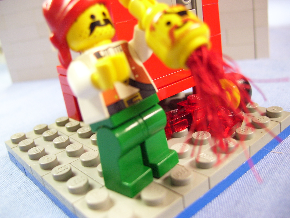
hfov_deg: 51.4
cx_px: 145
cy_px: 109
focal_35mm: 36
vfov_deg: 39.7
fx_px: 302
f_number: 2.7
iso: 160
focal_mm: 6
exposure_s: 1/10
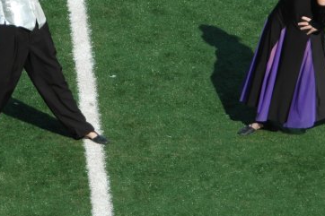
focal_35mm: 762
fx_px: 6876
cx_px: 135
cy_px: 8
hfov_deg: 2.7
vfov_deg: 1.8
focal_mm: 230
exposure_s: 1/800
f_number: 5.6
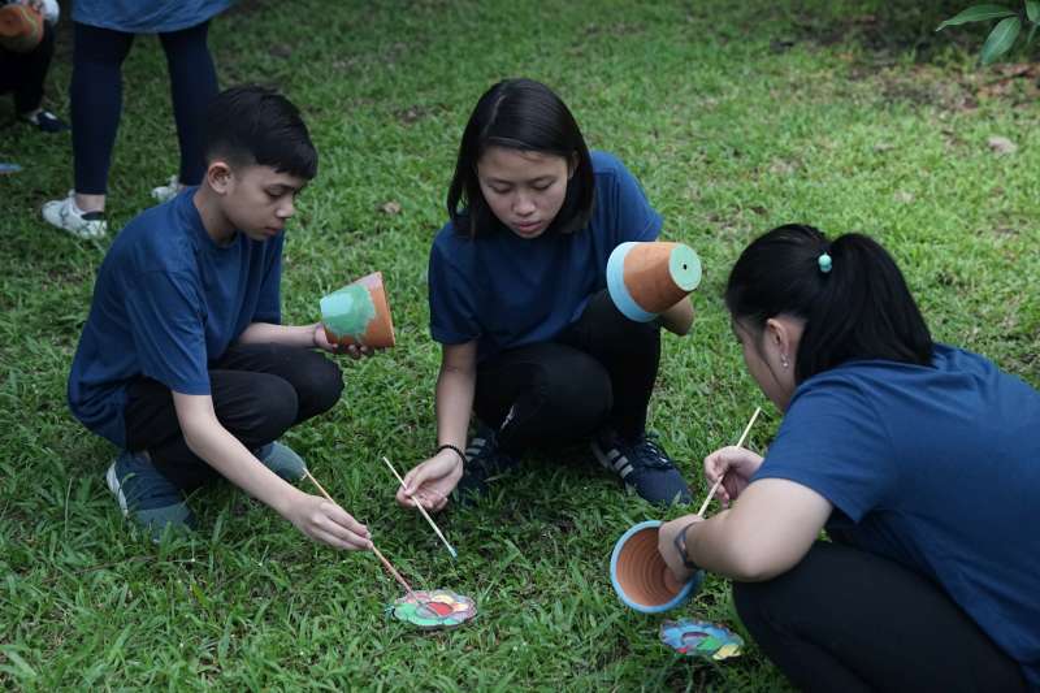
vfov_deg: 22.6
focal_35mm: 60
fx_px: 1733
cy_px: 346
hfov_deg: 33.4
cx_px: 520
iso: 2000
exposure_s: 1/125
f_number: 4
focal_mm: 60
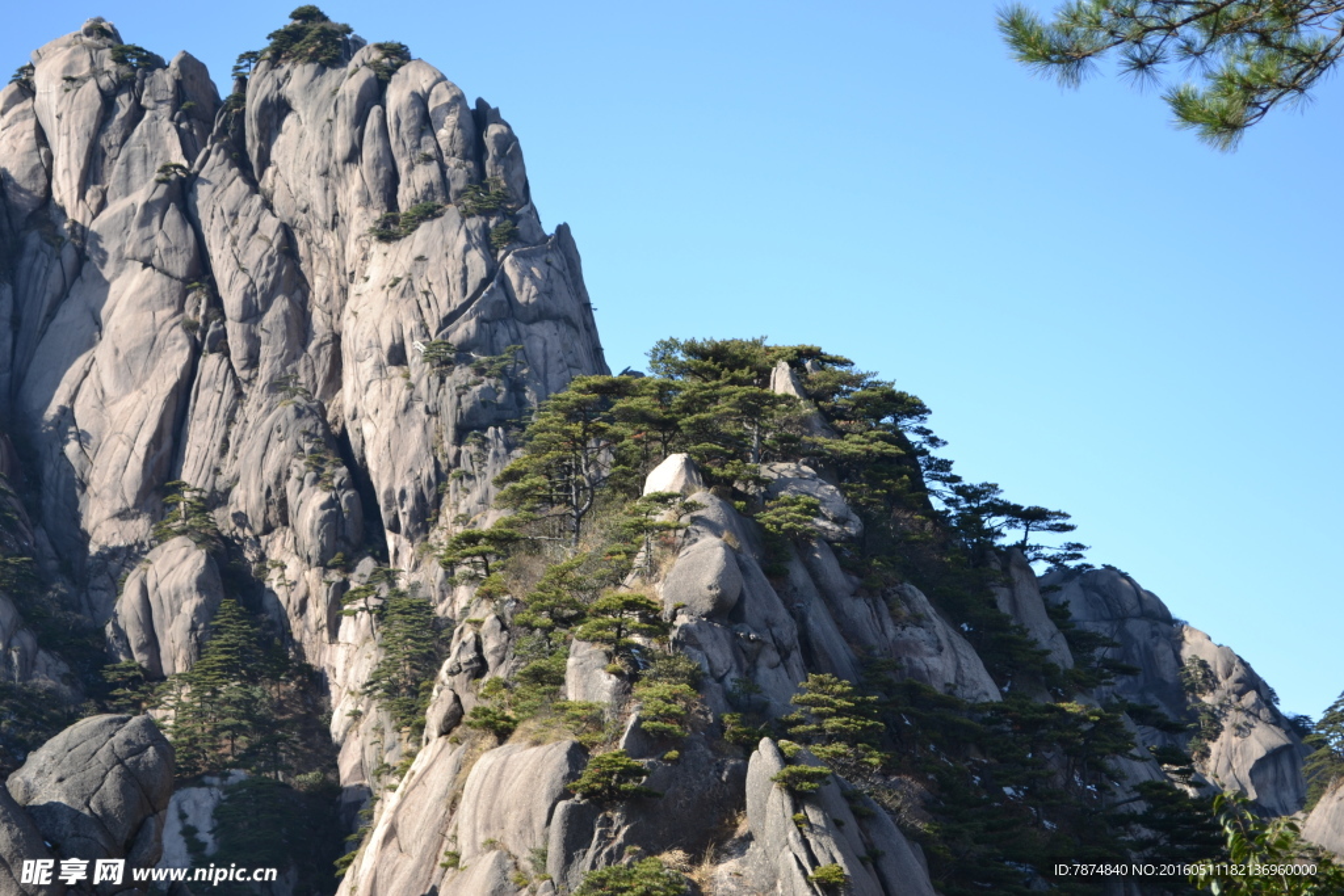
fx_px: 2688
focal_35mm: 72
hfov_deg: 28.1
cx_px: 672
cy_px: 448
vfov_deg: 18.9
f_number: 5.6
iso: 100
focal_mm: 48
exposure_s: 1/125
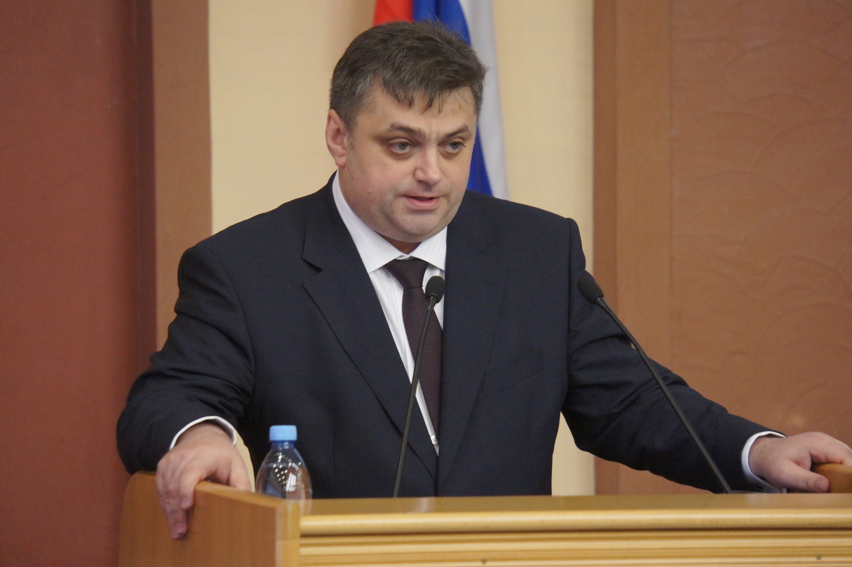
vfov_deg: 7.4
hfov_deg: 11.2
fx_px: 4363
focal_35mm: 184
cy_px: 284
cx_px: 426
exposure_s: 1/80
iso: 3200
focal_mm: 123
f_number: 5.6
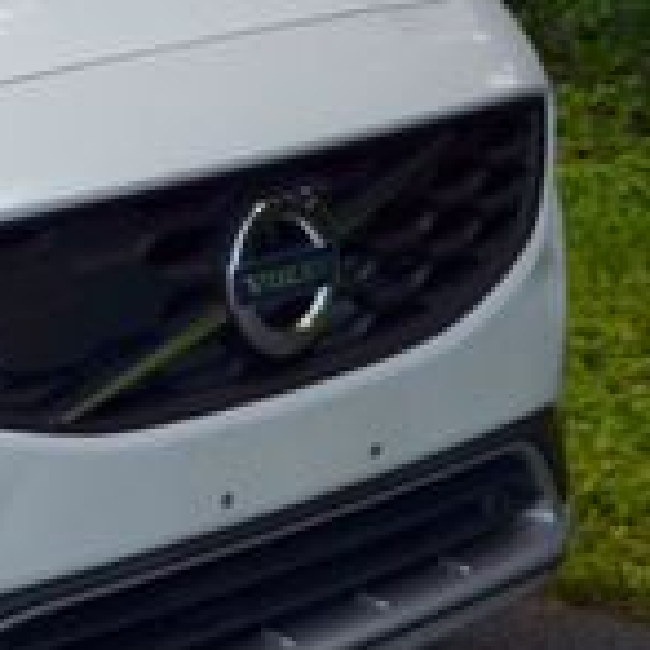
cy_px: 265
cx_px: -659
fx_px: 3059
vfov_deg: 12.1
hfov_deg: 11.0
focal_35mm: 144
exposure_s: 1/250
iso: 180
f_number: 8
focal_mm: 26
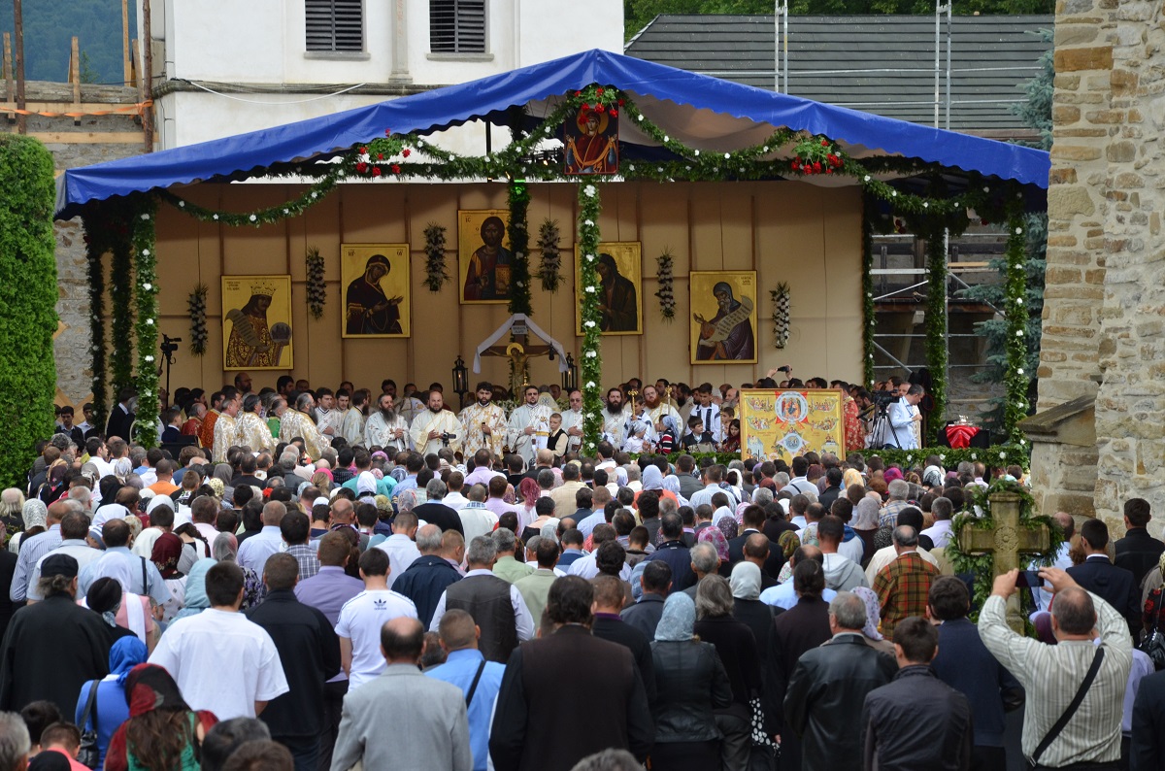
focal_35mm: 158
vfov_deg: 8.7
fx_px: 5085
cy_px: 386
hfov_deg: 13.1
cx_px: 582
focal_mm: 105
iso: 500
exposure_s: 1/320
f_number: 9
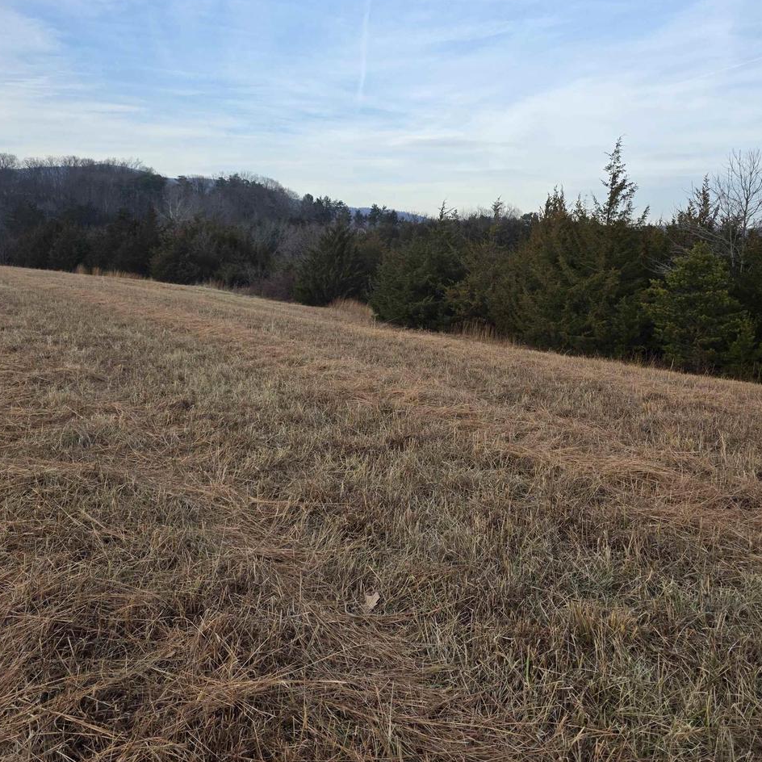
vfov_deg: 52.4
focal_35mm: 31
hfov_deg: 52.5
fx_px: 772
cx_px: 392
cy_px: 338
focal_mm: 6.3
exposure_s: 1/1445
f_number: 1.7
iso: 80
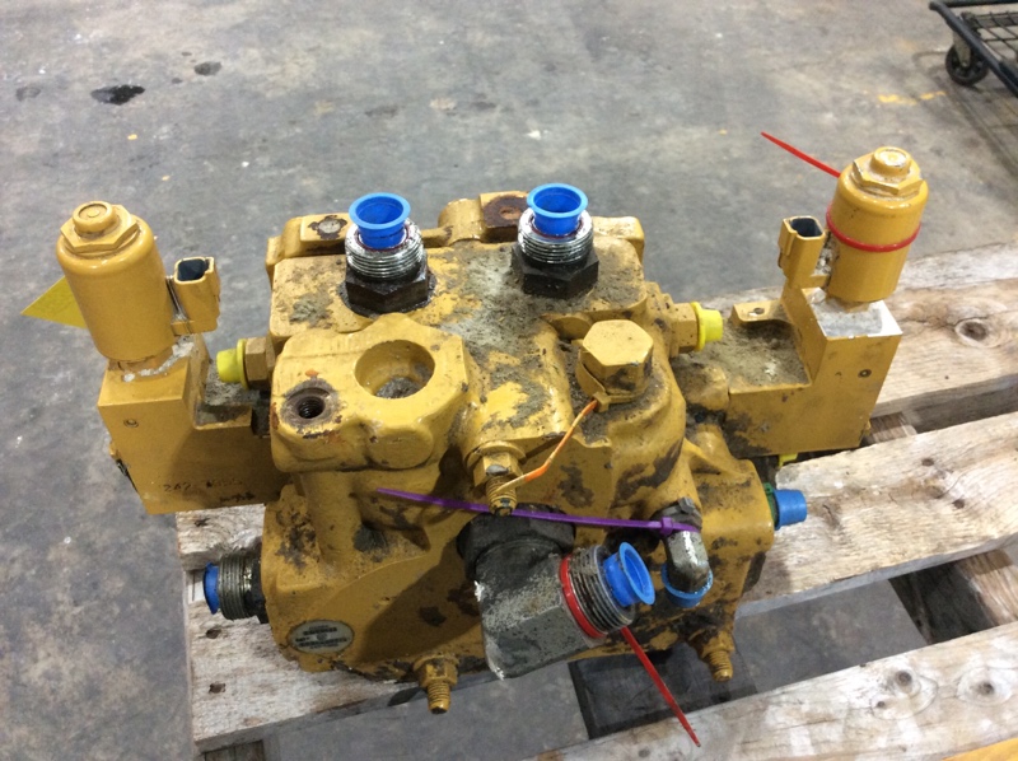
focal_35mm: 32
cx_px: 509
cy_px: 380
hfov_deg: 56.9
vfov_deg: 44.1
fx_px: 940
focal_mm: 3.3
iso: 125
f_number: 2.4
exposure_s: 1/24
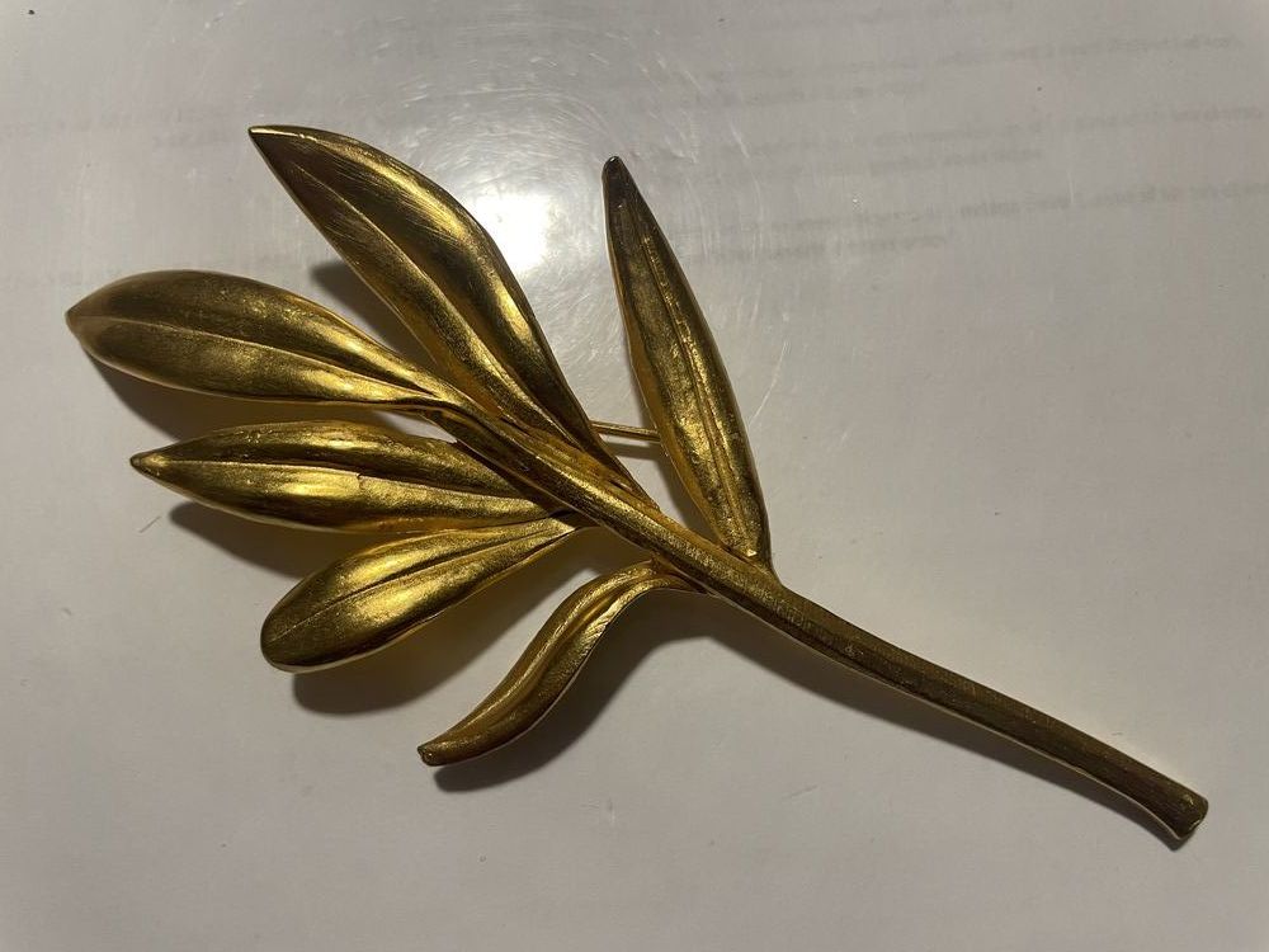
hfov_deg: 67.3
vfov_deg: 53.1
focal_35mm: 26
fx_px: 953
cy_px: 476
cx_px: 634
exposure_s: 1/50
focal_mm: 4.2
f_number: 1.6
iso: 125
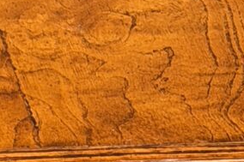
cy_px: 111
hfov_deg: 4.4
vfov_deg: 3.1
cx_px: -509
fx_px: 3048
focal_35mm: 450
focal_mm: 6.76
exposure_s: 1/191
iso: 50
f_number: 1.78
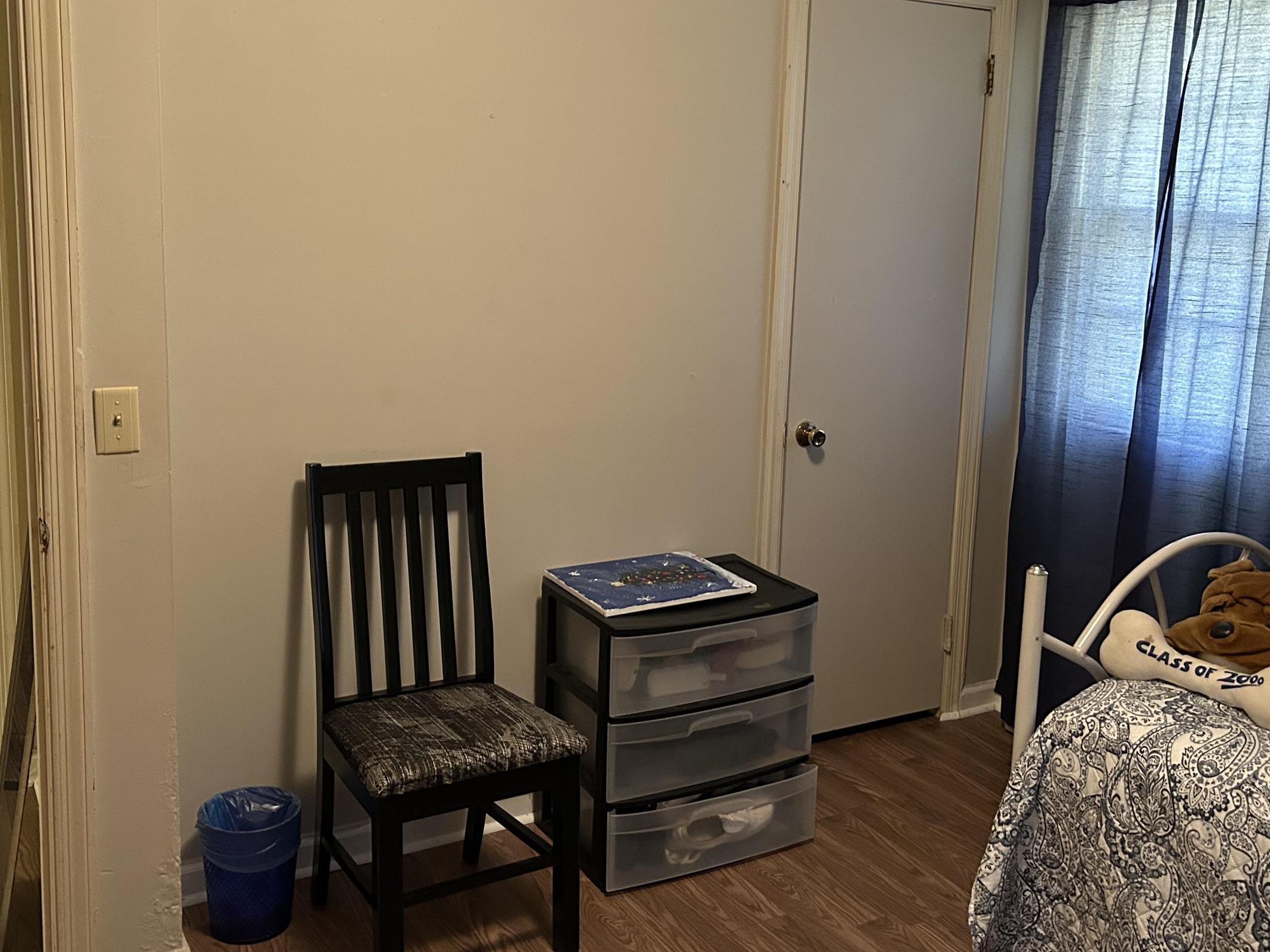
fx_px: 1321
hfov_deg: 51.3
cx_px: 678
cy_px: 383
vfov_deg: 39.5
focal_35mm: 36
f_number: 1.5
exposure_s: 1/60
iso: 400
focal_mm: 5.7
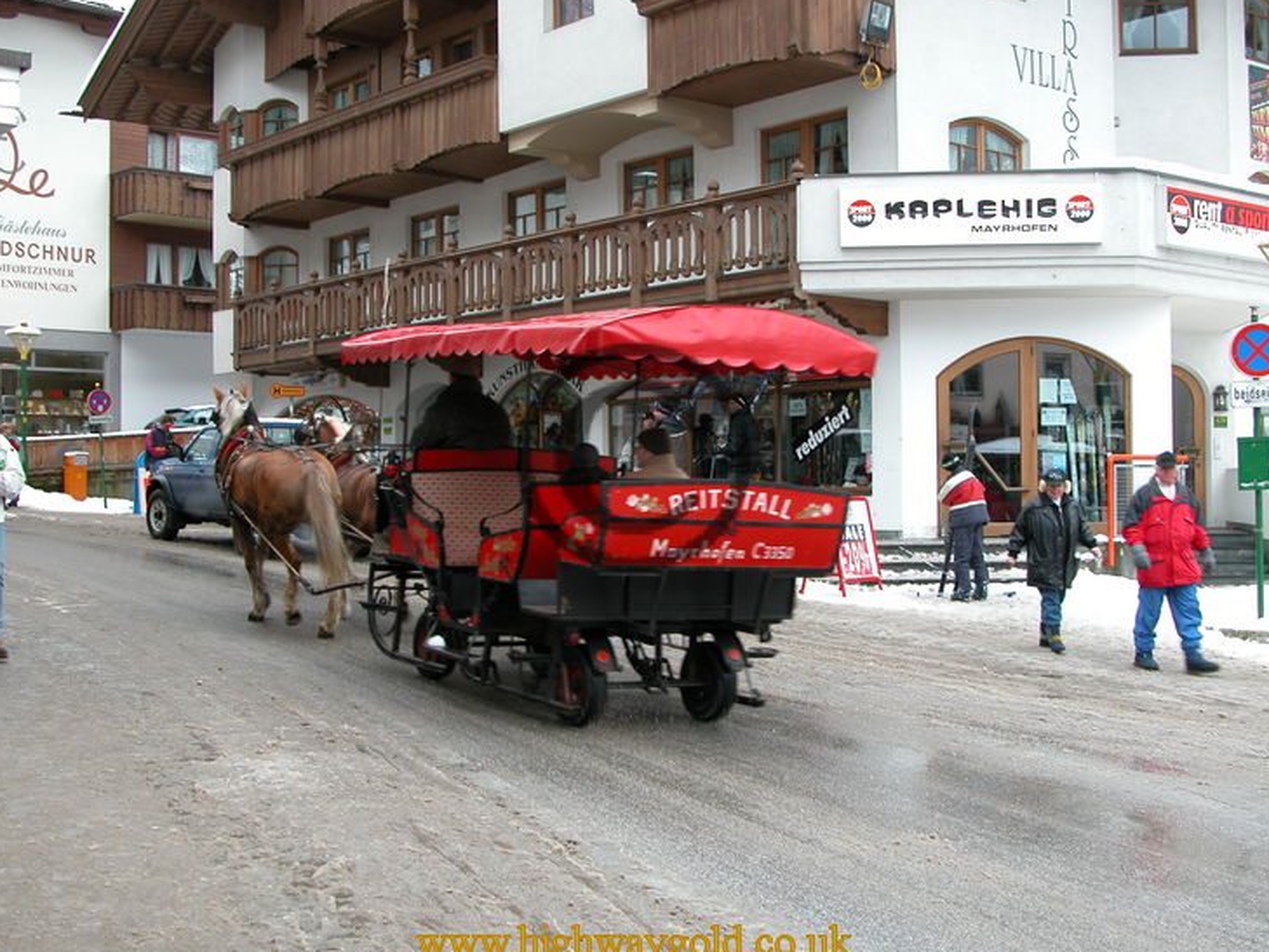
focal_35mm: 45
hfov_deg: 42.1
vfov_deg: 32.2
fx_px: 1650
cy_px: 458
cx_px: 634
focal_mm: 10.7
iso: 100
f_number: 3.3
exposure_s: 1/53.6
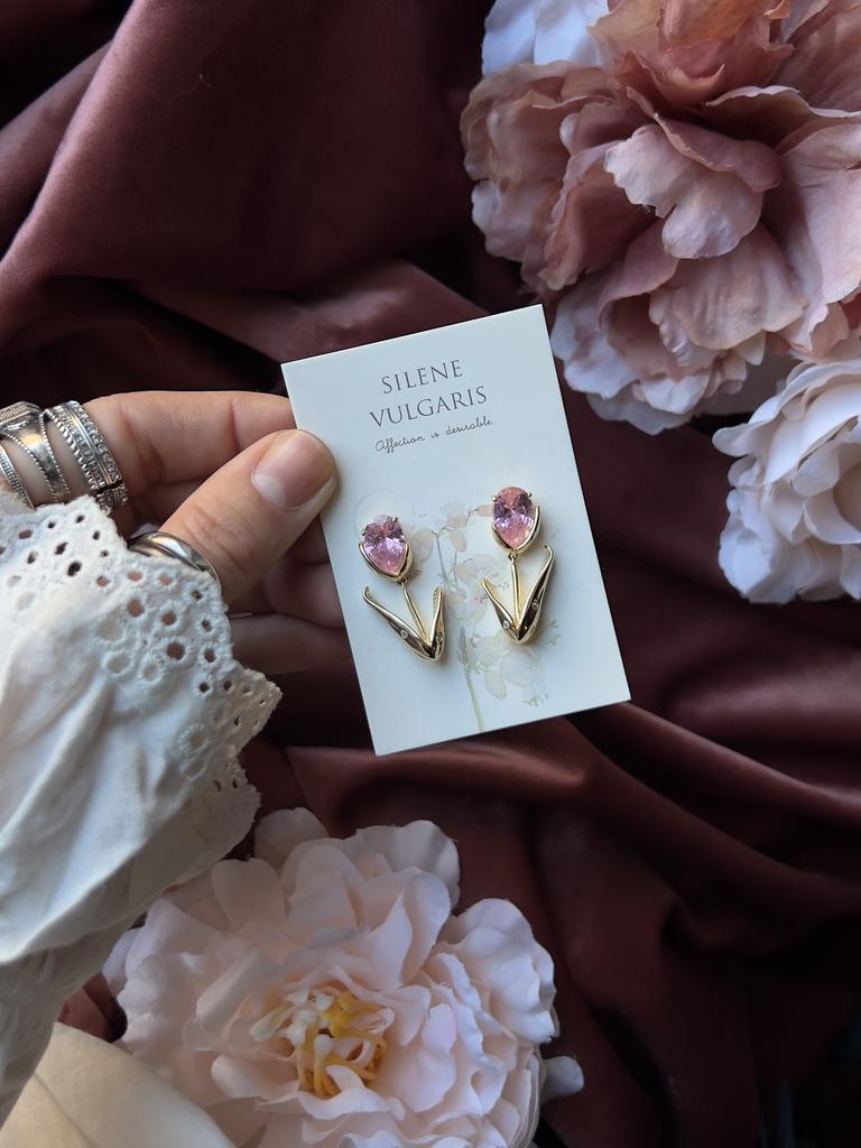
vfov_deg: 67.3
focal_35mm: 26
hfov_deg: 53.1
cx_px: 430
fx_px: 862
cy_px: 574
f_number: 1.5
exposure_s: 1/121
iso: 40
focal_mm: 5.7
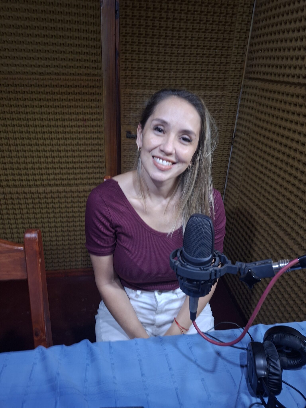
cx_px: 153
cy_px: 204
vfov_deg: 73.9
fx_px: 271
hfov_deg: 58.9
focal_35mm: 23
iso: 400
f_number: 1.8
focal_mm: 5.54
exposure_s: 1/24
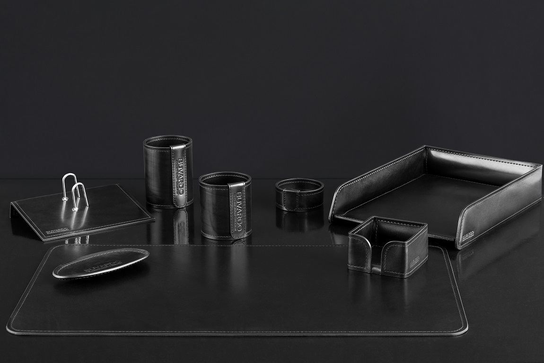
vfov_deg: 16.1
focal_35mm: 85
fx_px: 1285
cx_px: 272
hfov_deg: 23.9
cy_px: 182
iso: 100
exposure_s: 1.3
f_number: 16
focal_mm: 85
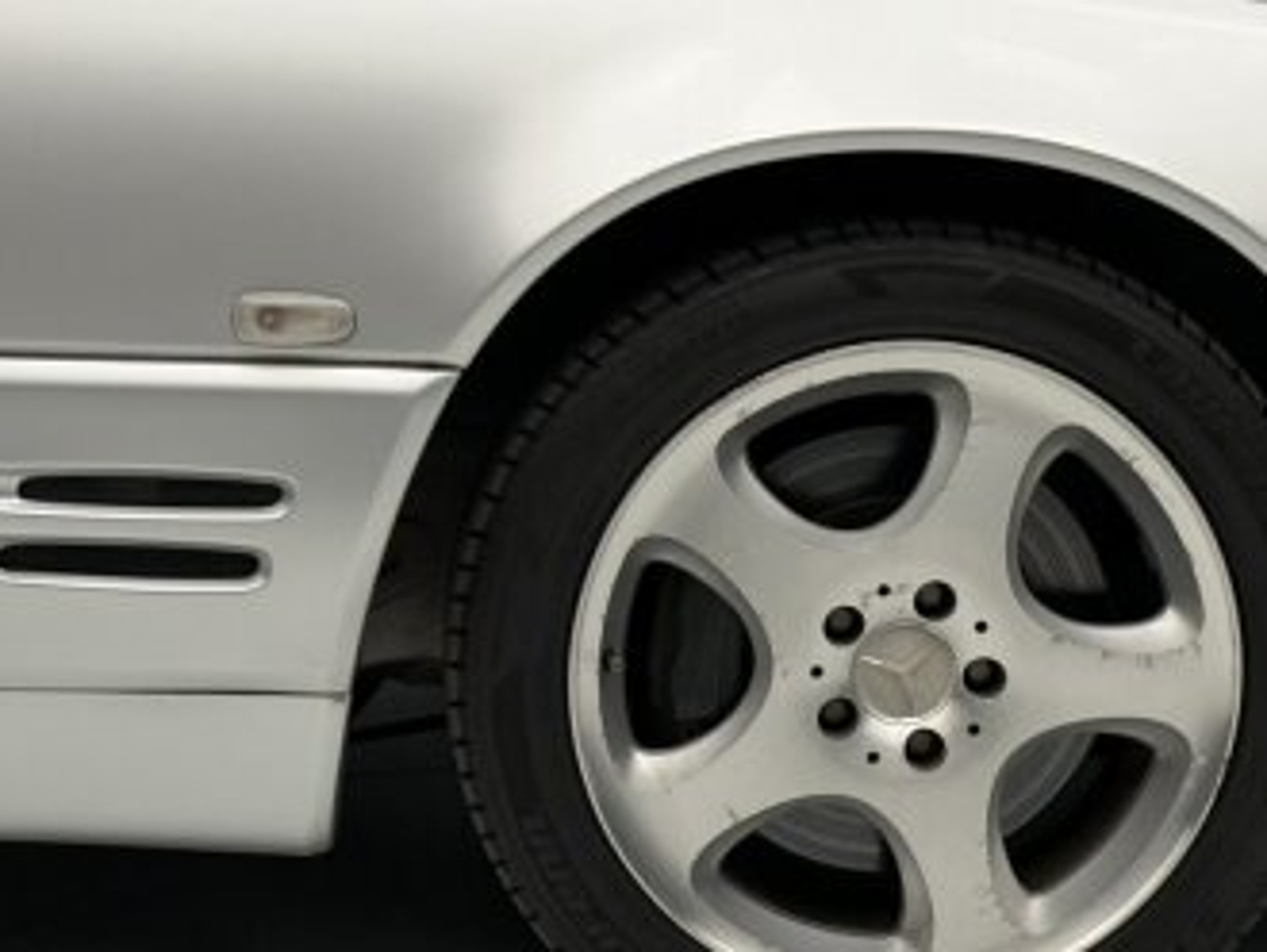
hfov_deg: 21.0
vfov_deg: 15.9
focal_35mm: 93
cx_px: 795
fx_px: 3406
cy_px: 553
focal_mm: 6.76
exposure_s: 1/99
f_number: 1.78
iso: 80
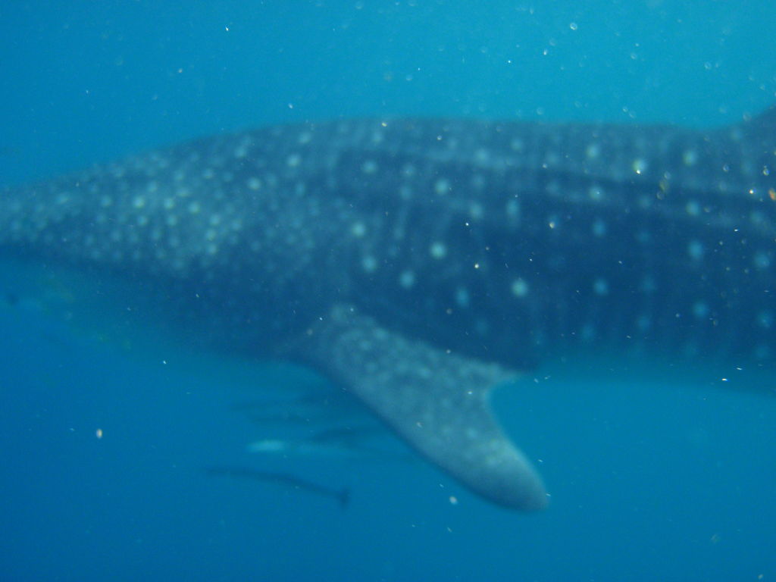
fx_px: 807
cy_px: 291
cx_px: 388
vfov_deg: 39.7
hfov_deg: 51.4
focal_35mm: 36
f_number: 4.1
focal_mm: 6.53
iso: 160
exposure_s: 1/250
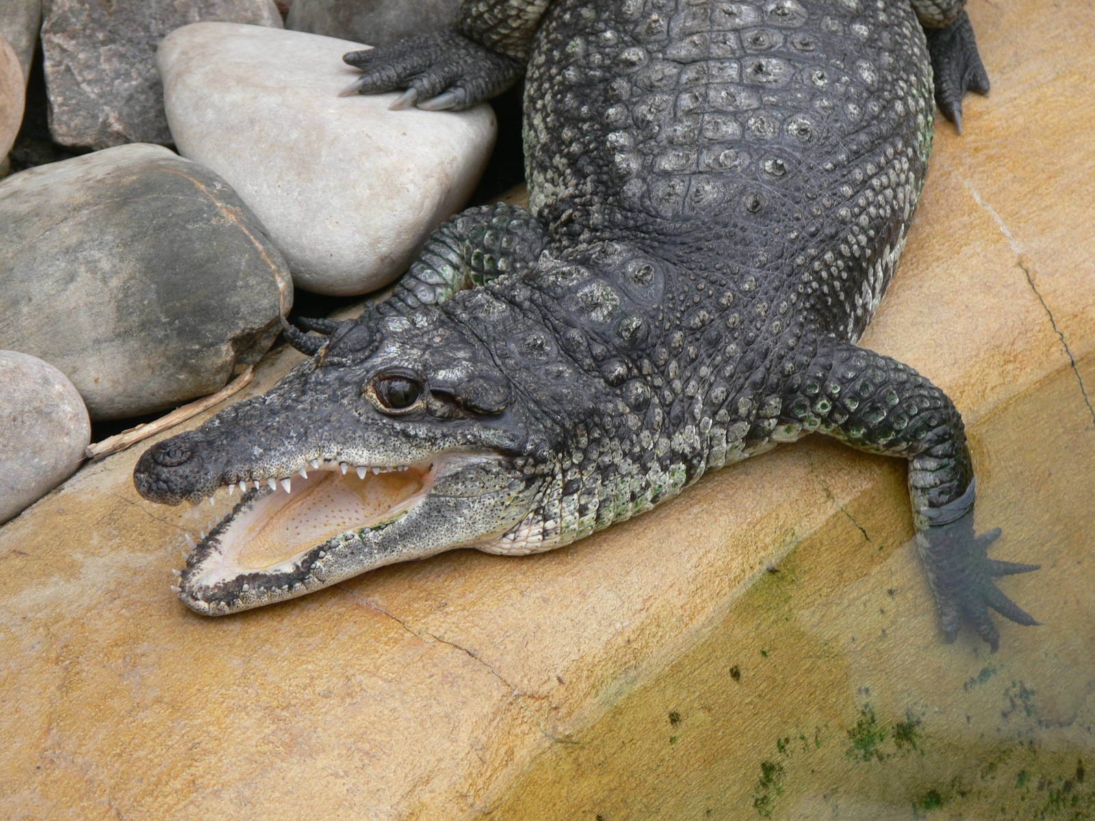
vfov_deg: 5.4
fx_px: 8636
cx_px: 548
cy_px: 410
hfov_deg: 7.3
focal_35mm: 273
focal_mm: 57.7
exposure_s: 1/50
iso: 80
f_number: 4
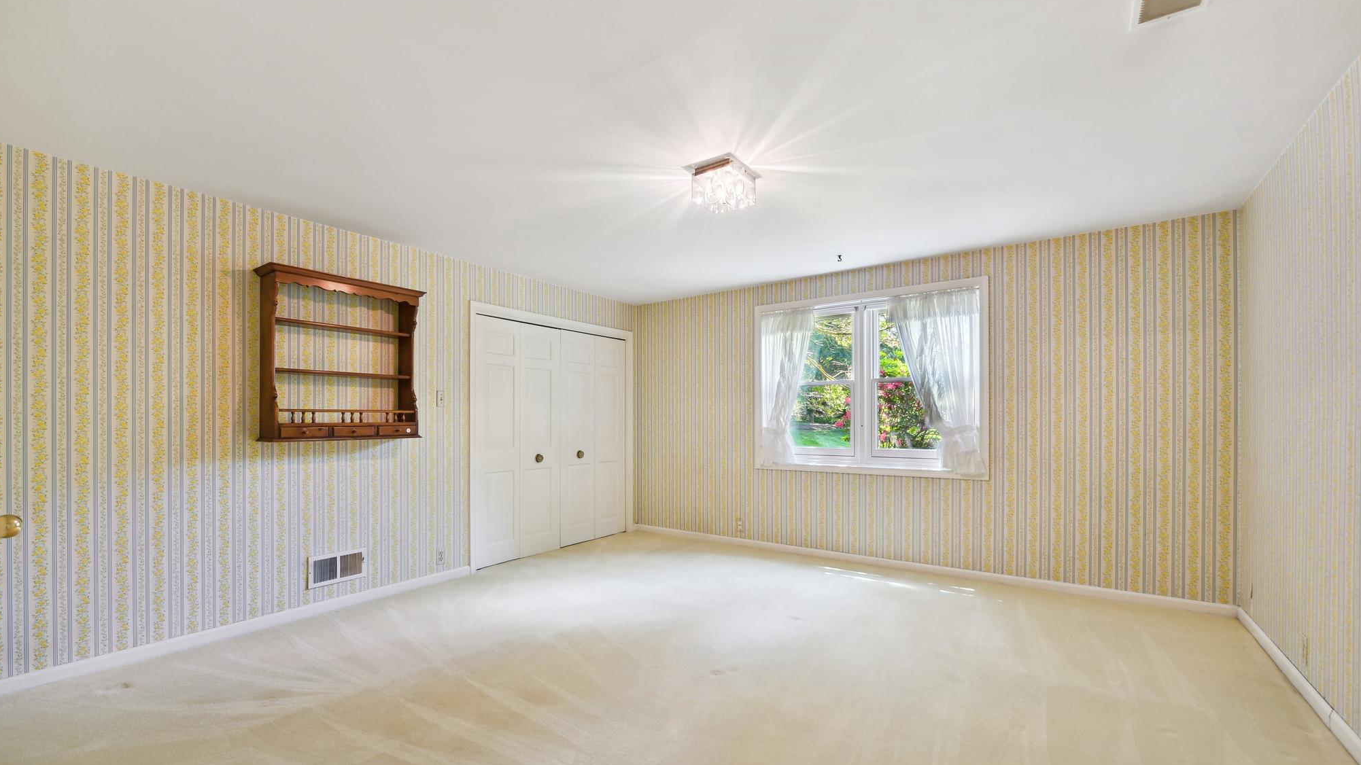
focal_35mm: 15
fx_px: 541
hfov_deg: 103.0
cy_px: 422
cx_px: 666
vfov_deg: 70.3
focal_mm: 14
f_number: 8
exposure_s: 1/3.33
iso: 200
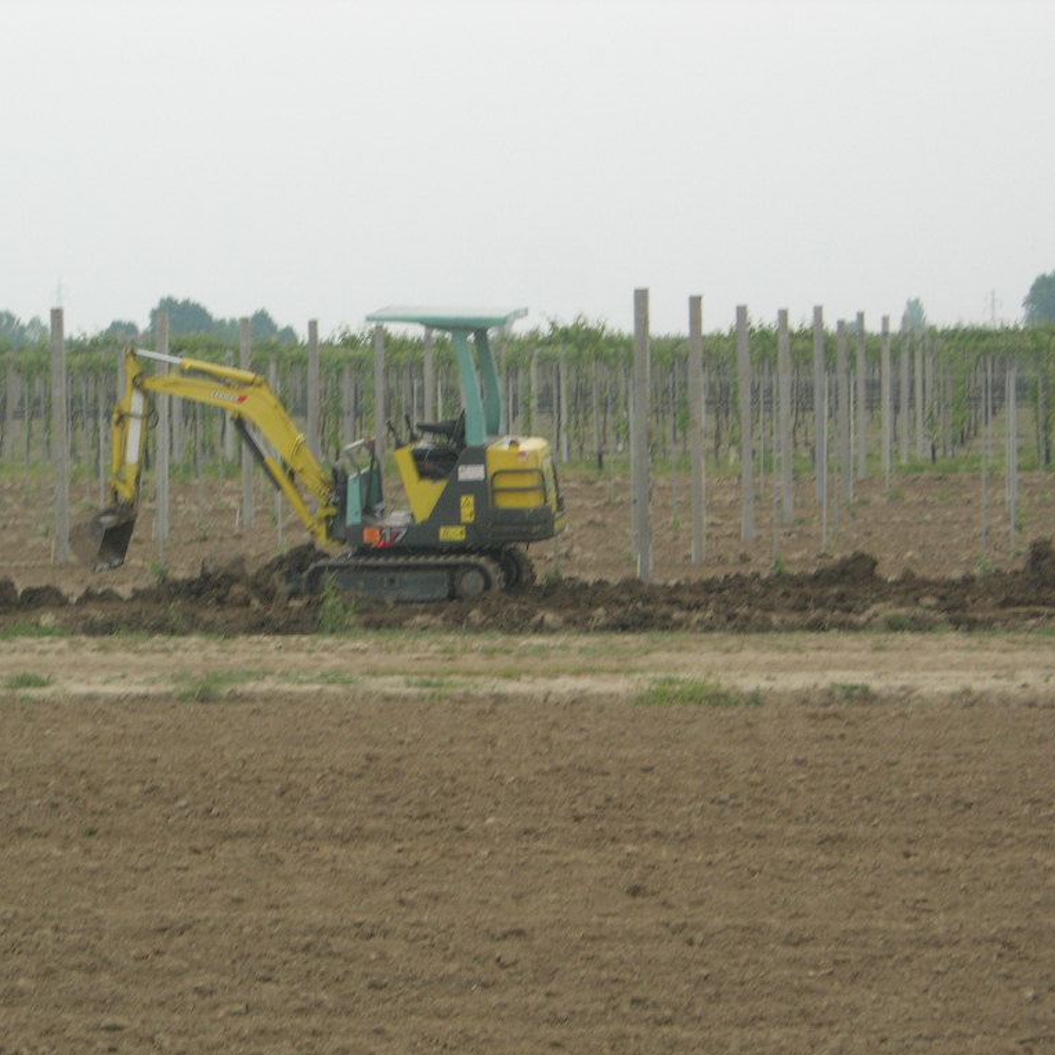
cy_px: 530
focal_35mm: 134
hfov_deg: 13.0
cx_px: 373
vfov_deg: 13.0
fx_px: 4620
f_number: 8.2
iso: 87
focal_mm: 23.4
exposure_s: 1/125
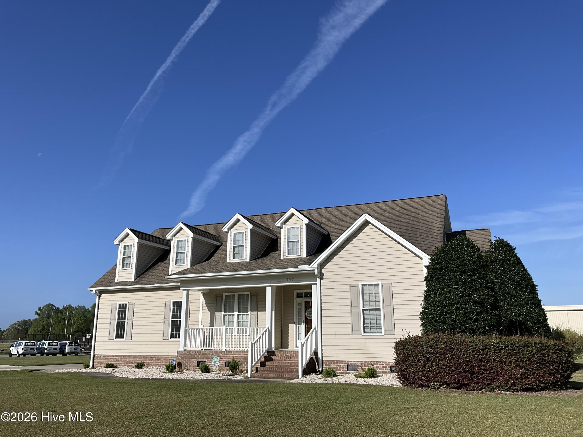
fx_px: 488
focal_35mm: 29
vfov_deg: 48.2
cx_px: 292
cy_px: 218
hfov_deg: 61.7
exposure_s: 1/3322
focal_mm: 3
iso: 25
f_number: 1.8
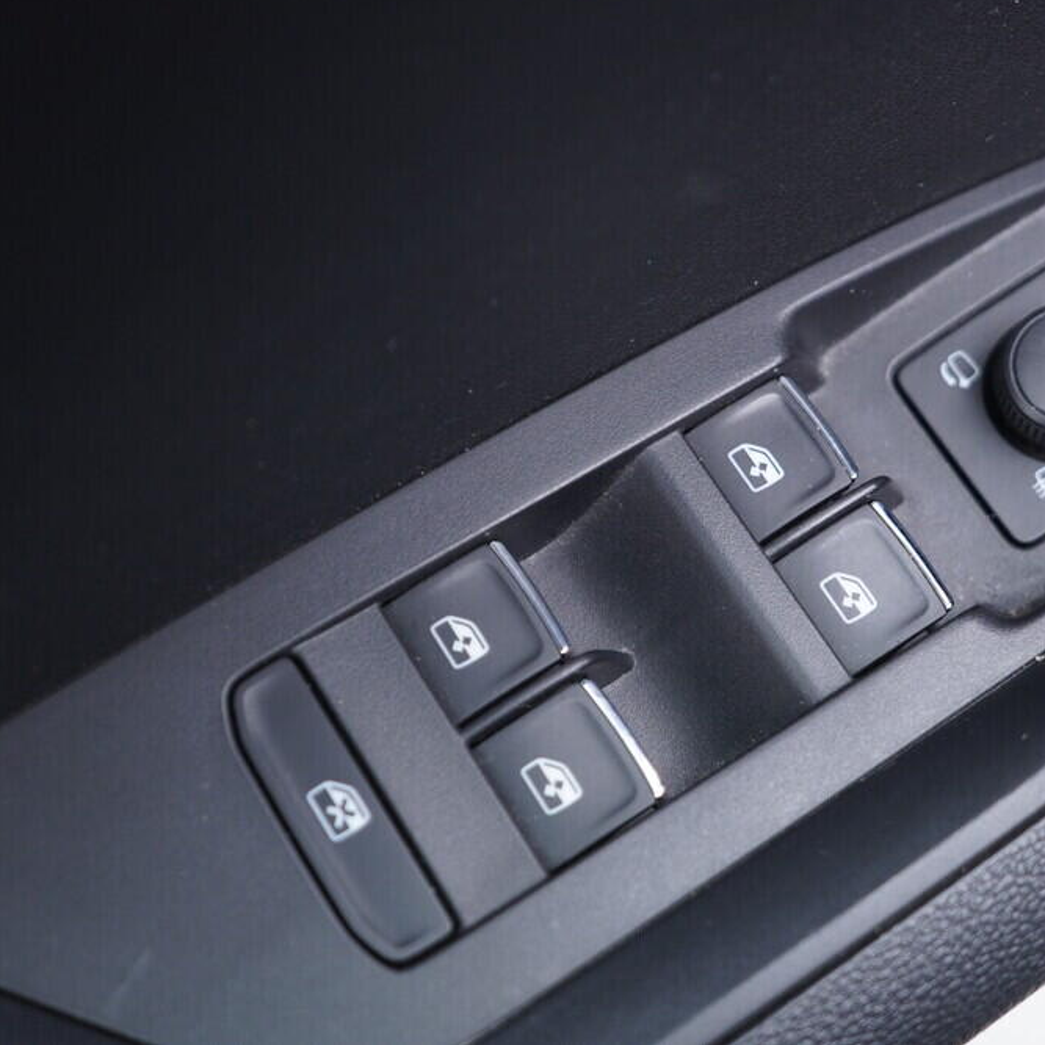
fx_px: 1605
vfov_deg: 36.1
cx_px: 672
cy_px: 512
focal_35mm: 47
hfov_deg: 35.8
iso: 400
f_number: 2.8
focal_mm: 24
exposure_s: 1/40
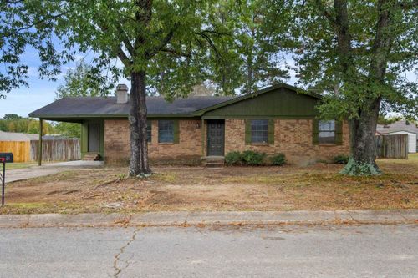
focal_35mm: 29
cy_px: 139
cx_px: 209
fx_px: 337
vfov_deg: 44.9
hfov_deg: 63.7
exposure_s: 1/4
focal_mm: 19.1
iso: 200
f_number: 8
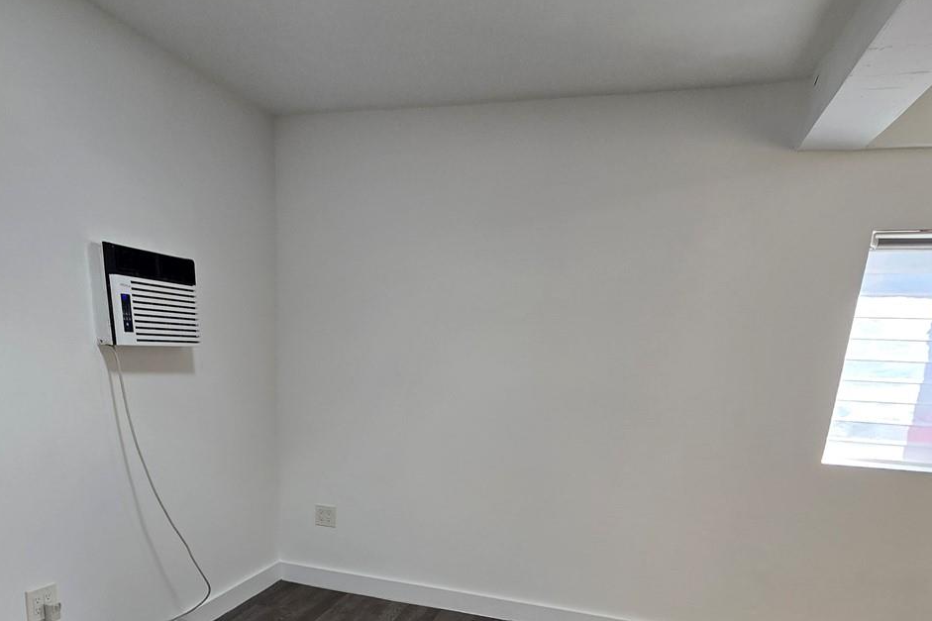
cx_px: 401
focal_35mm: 23
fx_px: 595
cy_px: 535
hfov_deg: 75.7
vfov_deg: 50.2
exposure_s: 1/60
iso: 64
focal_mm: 2.2
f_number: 2.2
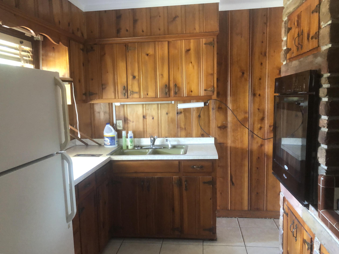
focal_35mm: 29
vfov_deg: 48.2
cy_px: 131
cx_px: 170
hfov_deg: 61.7
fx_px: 284
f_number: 1.8
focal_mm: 3.99
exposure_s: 1/60
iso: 320
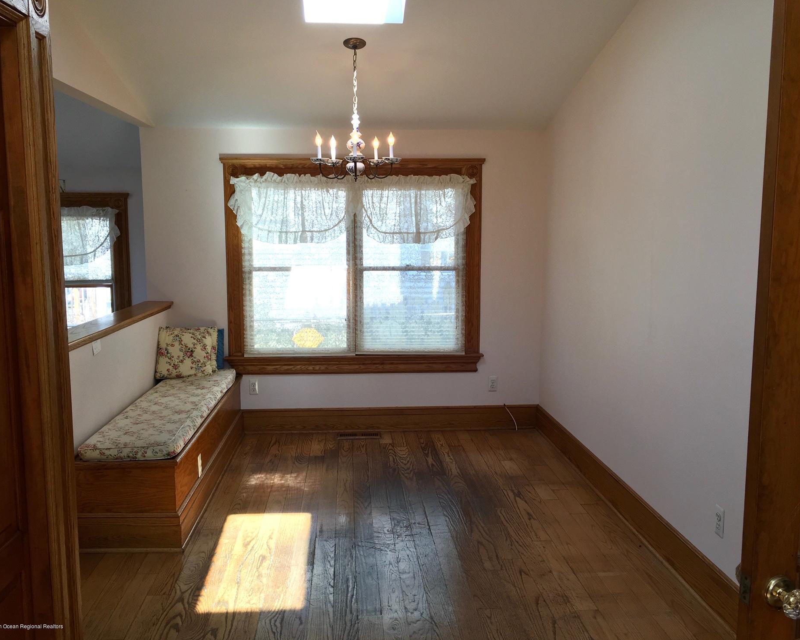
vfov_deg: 47.1
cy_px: 319
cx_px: 395
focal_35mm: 31
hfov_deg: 57.2
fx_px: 734
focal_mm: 4.15
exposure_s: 1/120
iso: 32
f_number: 2.2
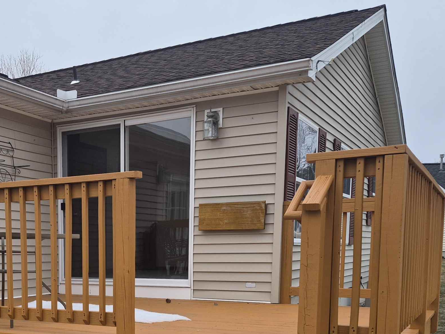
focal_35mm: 45
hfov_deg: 40.8
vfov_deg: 30.6
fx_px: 579
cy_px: 308
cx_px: 107
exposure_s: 1/4448
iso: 80
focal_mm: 5.4
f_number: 1.8
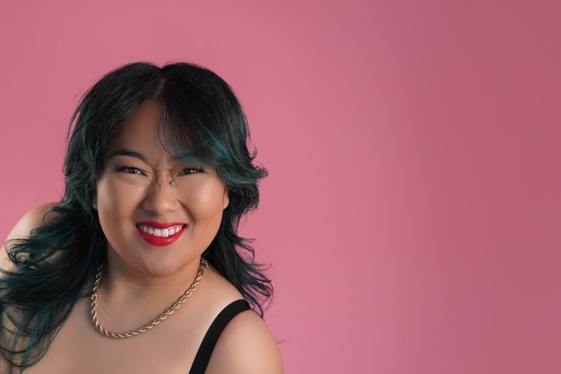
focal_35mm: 64
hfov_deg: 31.3
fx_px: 997
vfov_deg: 21.2
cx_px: 204
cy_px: 231
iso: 5000
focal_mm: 50
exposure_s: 1/160
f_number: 4
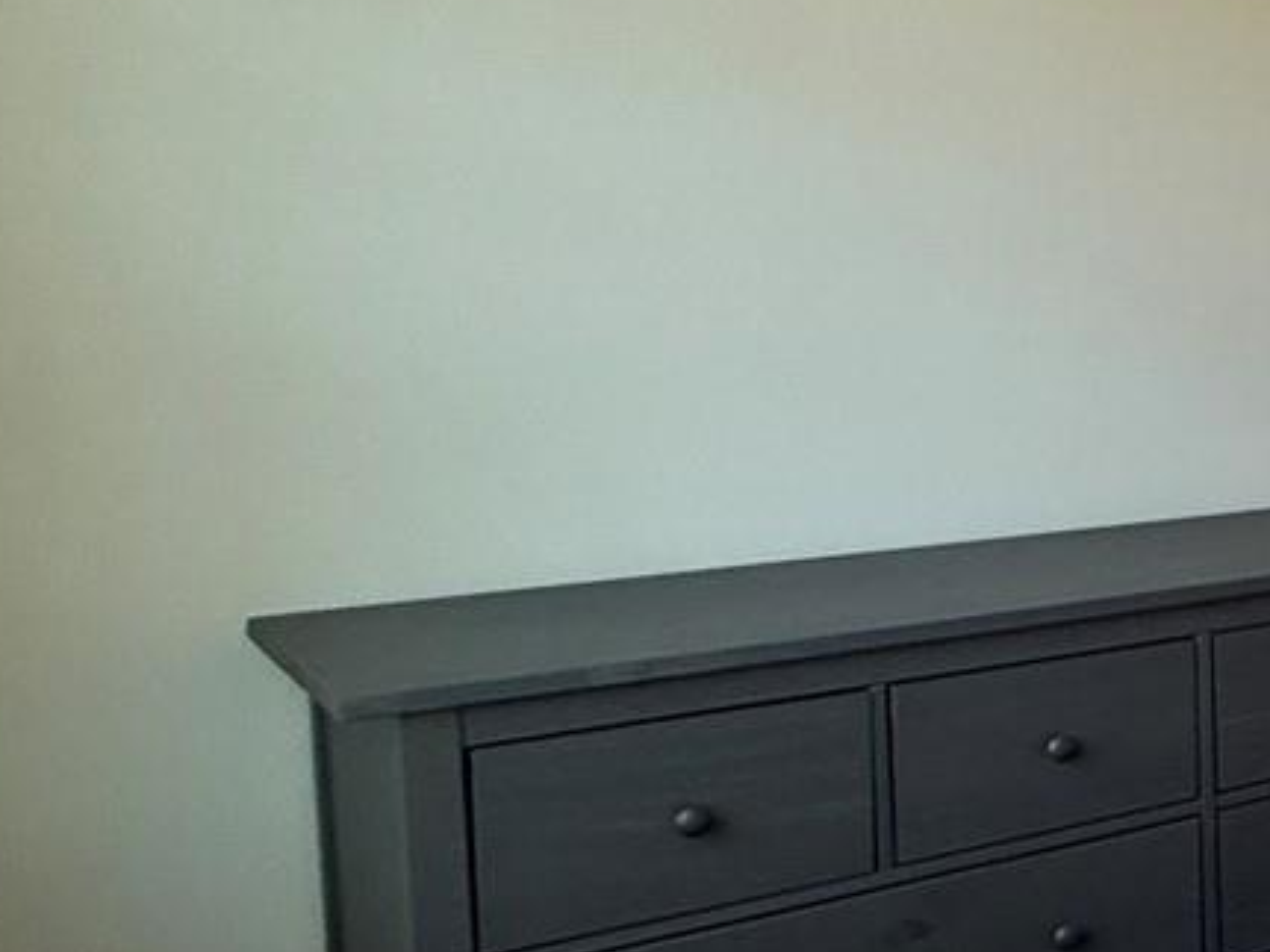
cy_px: 401
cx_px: 2077
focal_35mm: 52
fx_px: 1907
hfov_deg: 24.5
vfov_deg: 28.0
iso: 320
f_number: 2.2
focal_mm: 2.22
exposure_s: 1/120
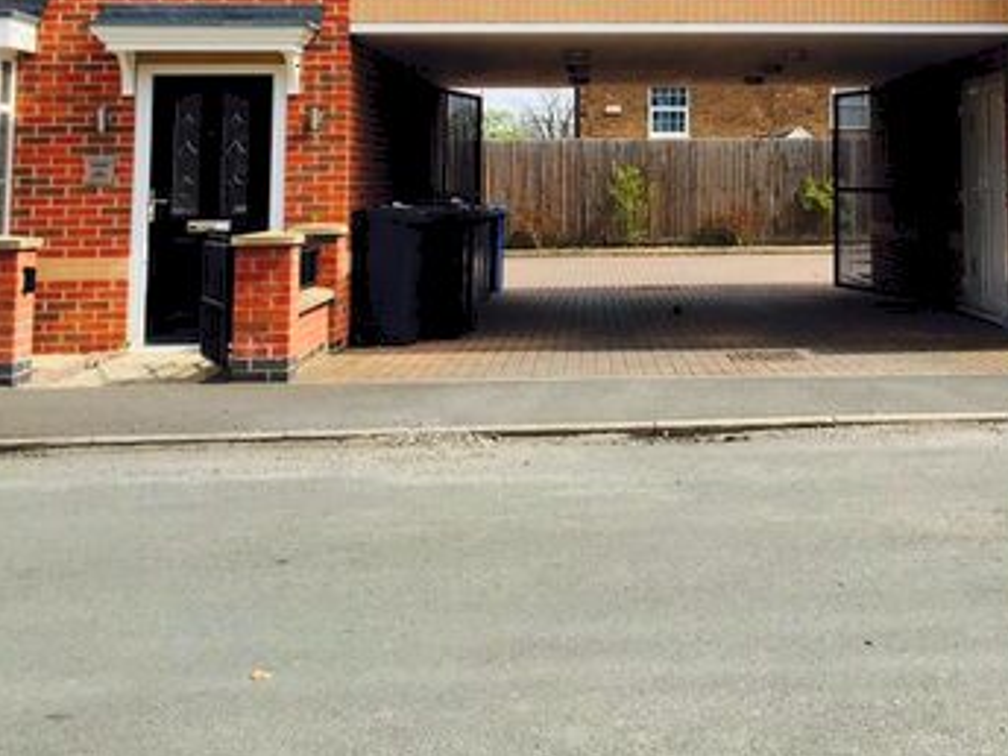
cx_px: 809
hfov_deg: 31.8
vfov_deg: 23.7
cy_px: -4
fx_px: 1718
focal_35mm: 59
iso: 25
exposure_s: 1/938
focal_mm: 4.15
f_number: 2.2
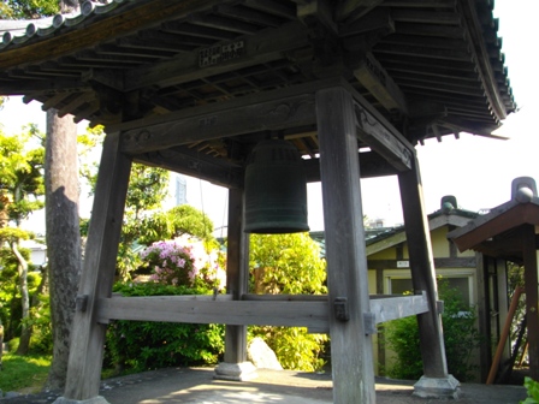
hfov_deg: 56.8
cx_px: 270
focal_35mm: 32
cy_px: 202
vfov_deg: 44.2
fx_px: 498
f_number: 2.9
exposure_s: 1/250
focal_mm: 5.7
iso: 100
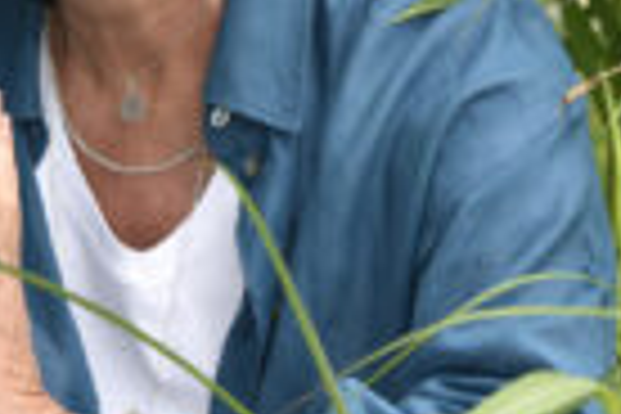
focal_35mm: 269
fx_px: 4640
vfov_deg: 5.1
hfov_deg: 7.5
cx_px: -256
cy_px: 284
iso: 320
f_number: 5.6
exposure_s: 1/200
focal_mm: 62
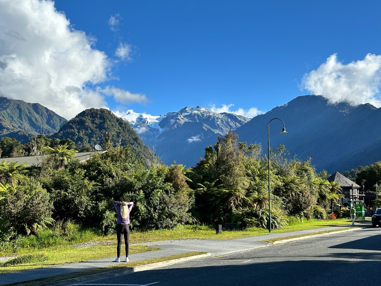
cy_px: 143
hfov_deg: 39.7
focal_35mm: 48
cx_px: 190
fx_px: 528
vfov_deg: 30.3
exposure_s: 1/3731
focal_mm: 6.86
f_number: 1.78
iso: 64
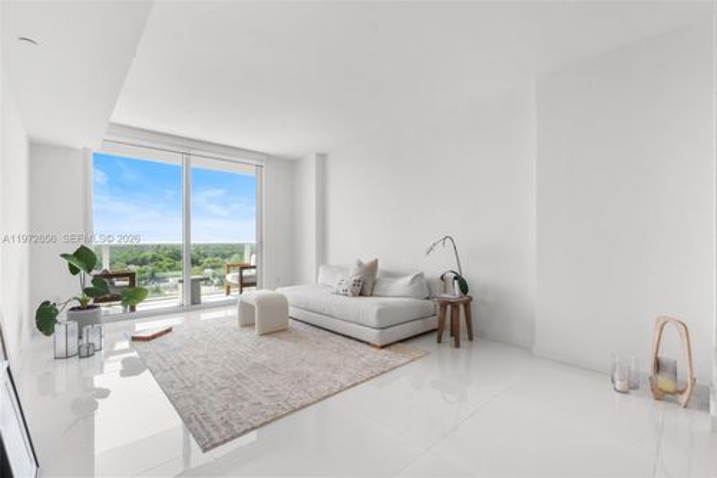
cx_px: 358
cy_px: 239
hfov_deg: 95.0
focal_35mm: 16
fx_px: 328
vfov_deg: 72.0
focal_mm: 16.5
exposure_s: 1/3
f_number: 14
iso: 250
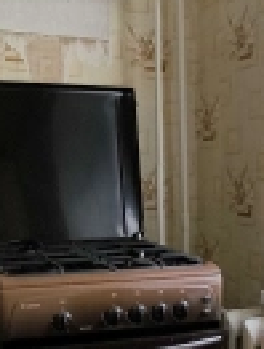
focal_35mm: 57
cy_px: 221
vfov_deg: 33.5
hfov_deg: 25.7
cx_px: 111
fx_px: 577
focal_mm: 1.65
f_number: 2.2
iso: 100
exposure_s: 1/99.8
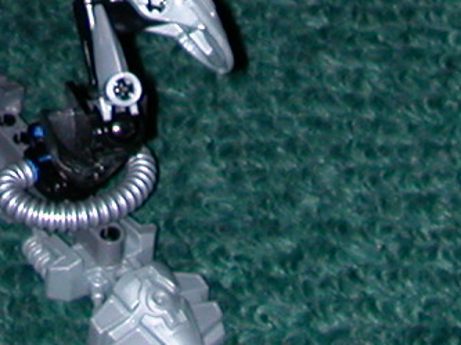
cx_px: 33
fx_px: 2368
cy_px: -313
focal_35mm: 178
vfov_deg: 8.0
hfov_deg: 11.0
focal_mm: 5.6
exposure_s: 1/59.9
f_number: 2.7
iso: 100
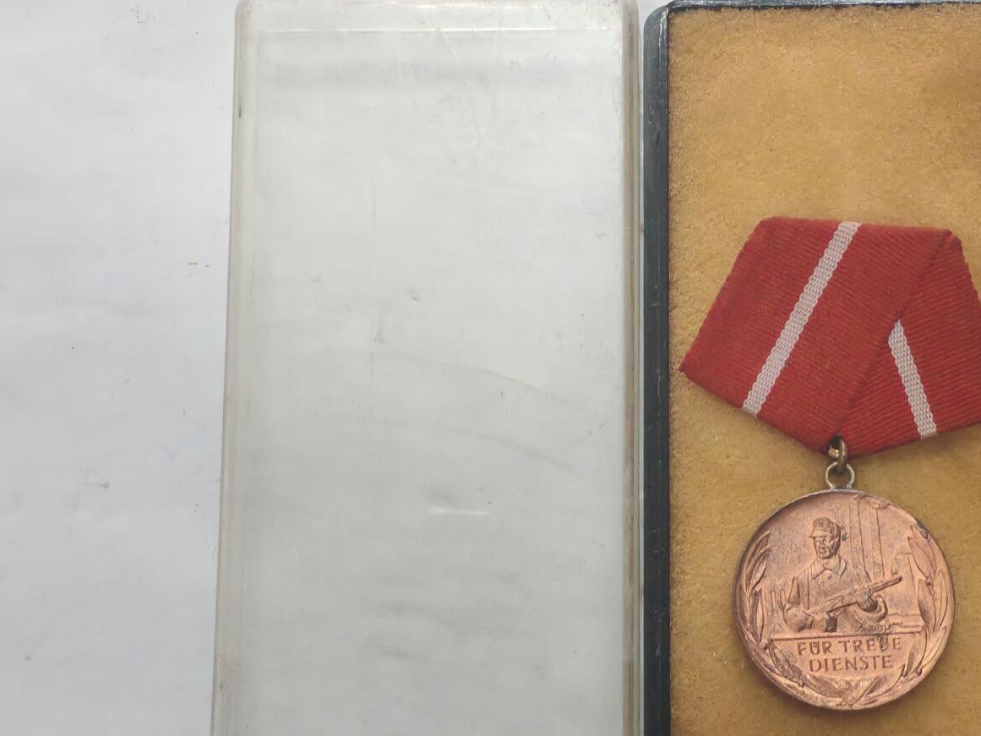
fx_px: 2324
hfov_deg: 23.8
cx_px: 589
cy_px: 393
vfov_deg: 18.0
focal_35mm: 82
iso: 800
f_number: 1.95
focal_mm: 5.52
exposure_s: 1/50
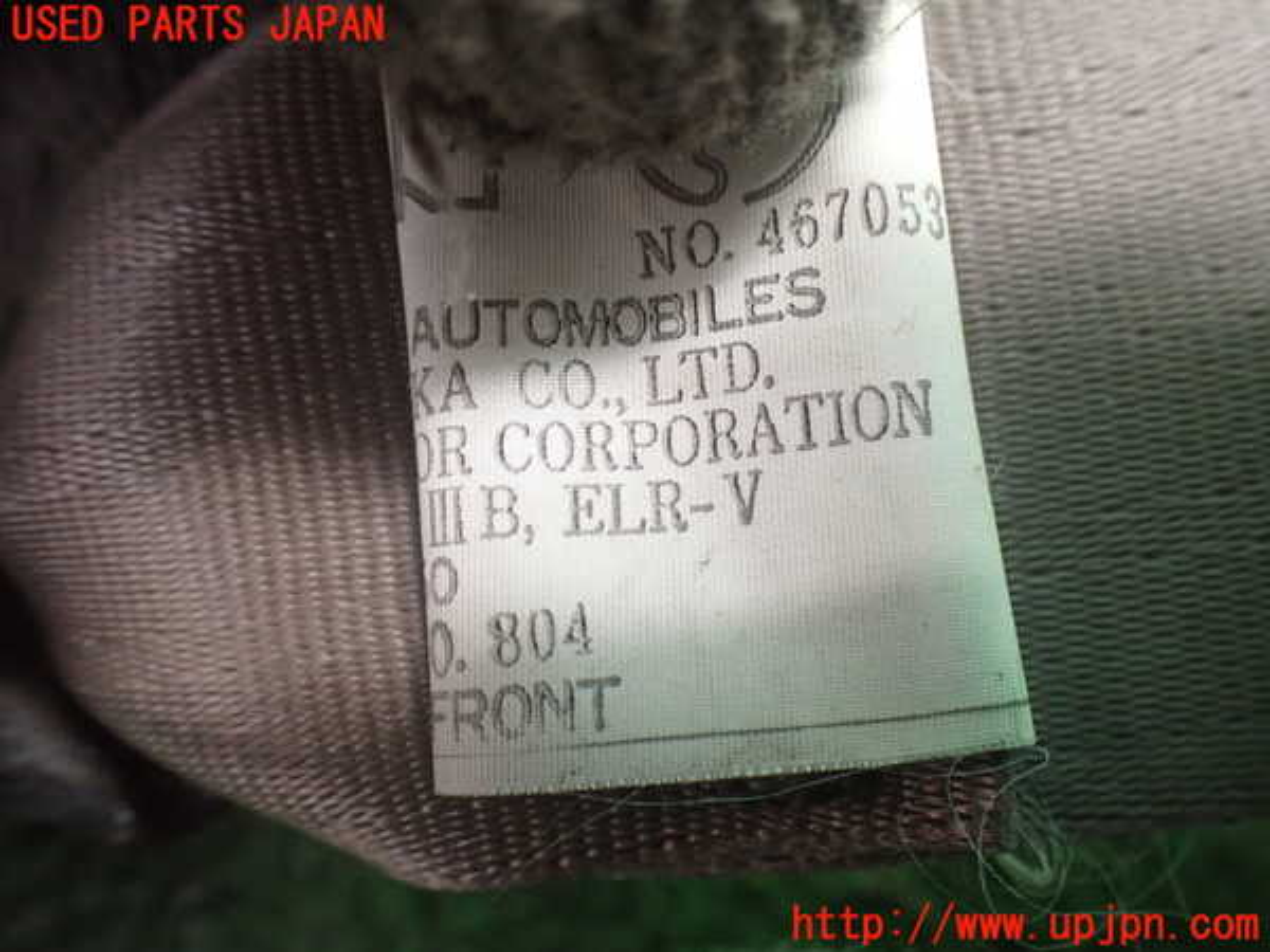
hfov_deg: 60.0
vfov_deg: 46.8
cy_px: 476
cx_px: 635
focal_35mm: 30
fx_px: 1101
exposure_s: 1/40
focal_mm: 5.4
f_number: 2.3
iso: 800
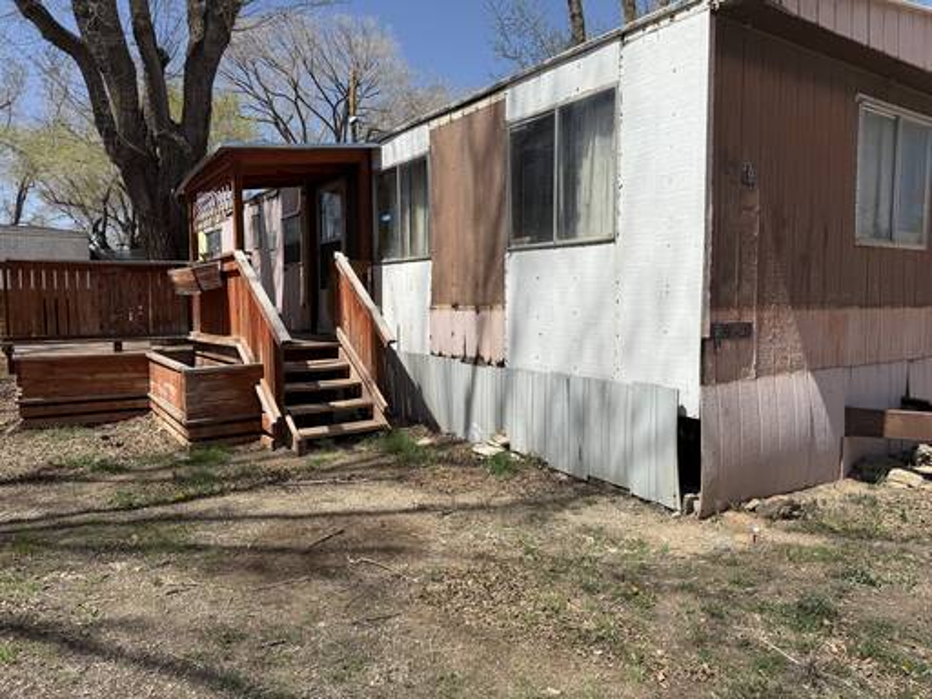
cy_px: 350
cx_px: 466
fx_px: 646
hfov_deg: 71.6
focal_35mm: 24
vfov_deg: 56.8
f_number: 1.78
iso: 80
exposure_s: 1/4673
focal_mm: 6.76
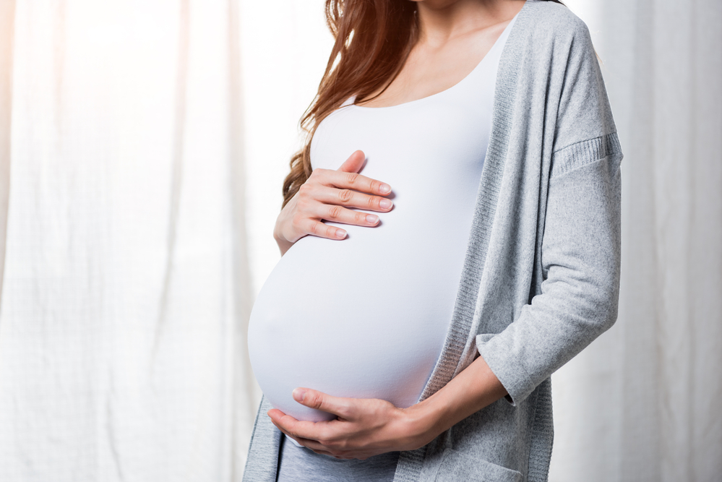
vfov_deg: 19.5
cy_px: 241
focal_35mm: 70
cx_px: 361
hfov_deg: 28.8
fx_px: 1404
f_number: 4
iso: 100
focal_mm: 70
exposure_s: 1/200
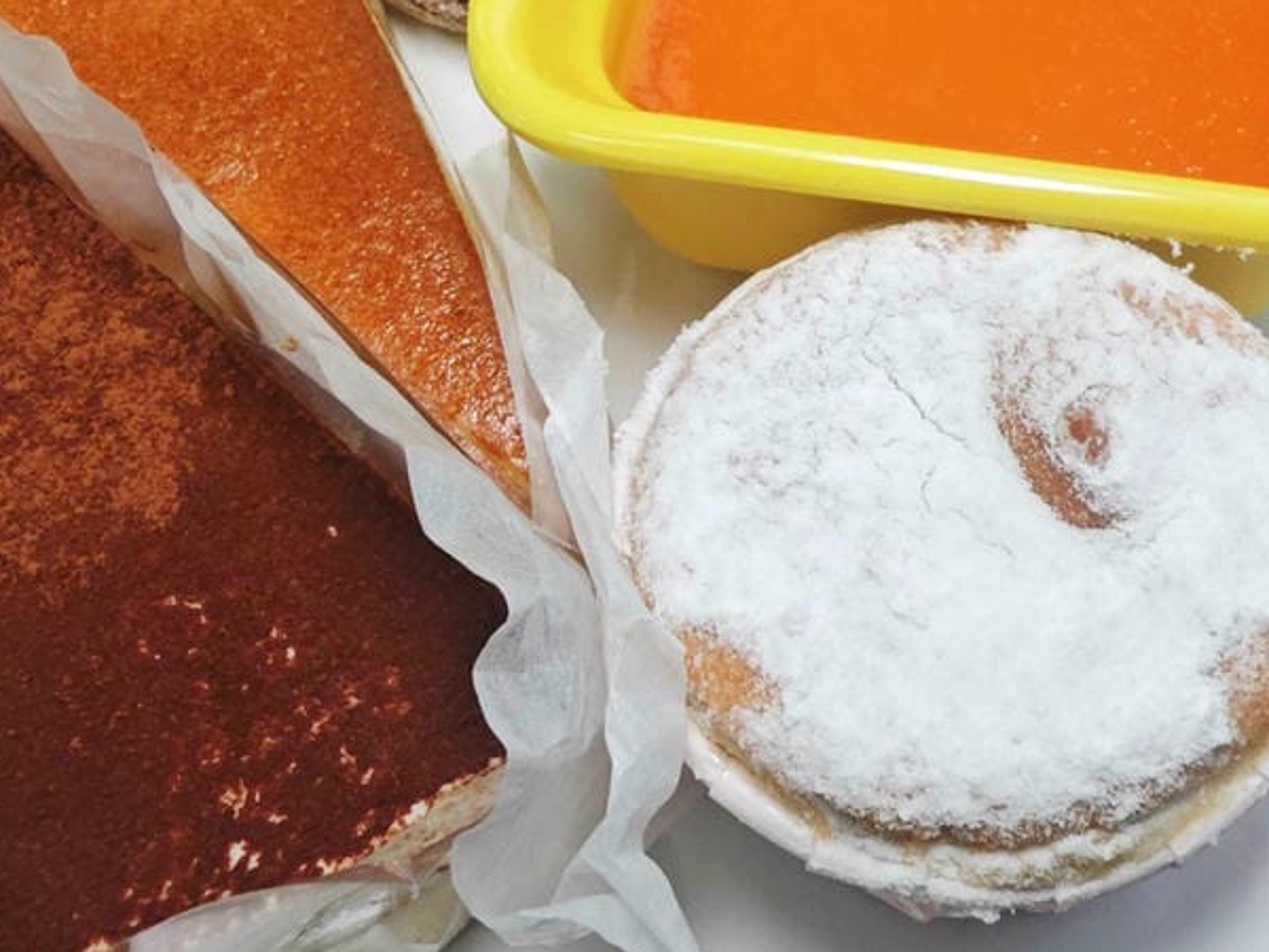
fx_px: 1686
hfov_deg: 41.2
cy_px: 271
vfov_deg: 31.1
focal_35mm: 46
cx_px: 577
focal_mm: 2.03
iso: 100
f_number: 1.8
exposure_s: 1/120
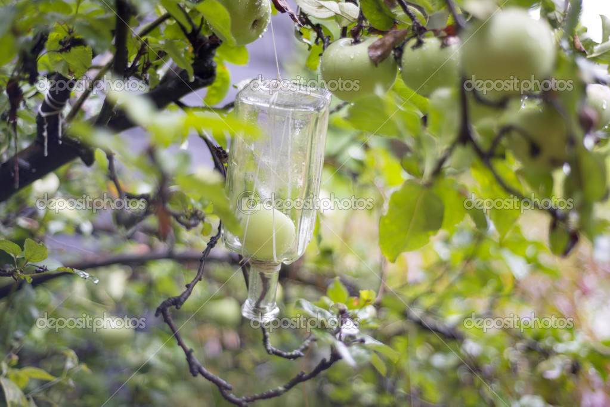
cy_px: 204
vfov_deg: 27.0
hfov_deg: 39.6
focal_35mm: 50
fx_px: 848
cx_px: 305
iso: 160
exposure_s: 1/80
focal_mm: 50
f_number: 1.8
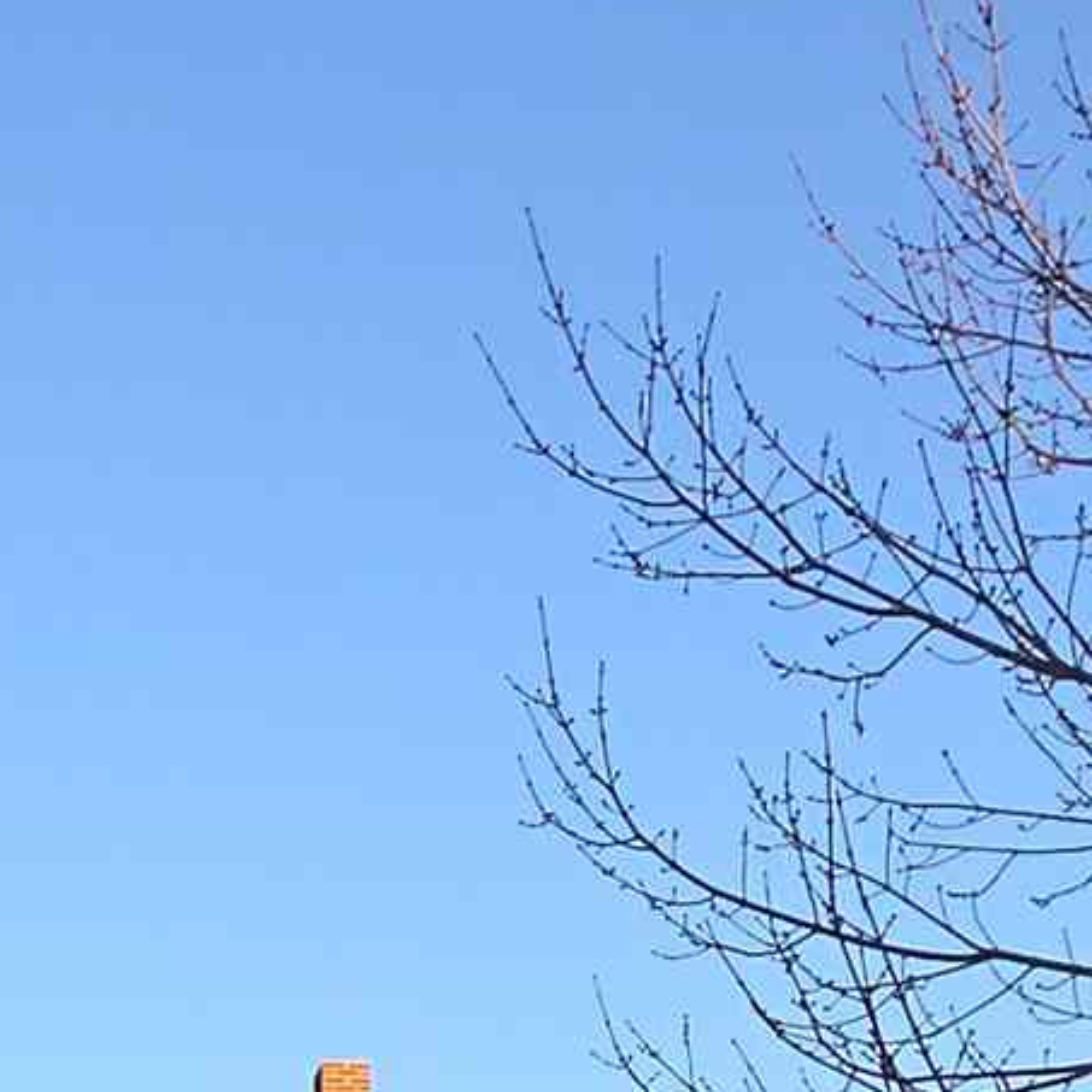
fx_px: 2784
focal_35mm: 78
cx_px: 14
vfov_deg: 18.7
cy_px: 1789
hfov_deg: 21.5
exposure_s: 1/419
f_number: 2.2
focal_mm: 2.2
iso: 50
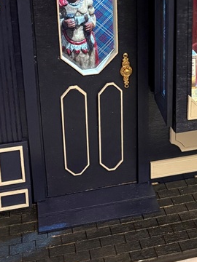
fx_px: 493
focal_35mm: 65
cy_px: 2
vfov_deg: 28.1
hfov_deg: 22.2
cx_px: 170
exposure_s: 1/40
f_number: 1.6
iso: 500
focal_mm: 5.96
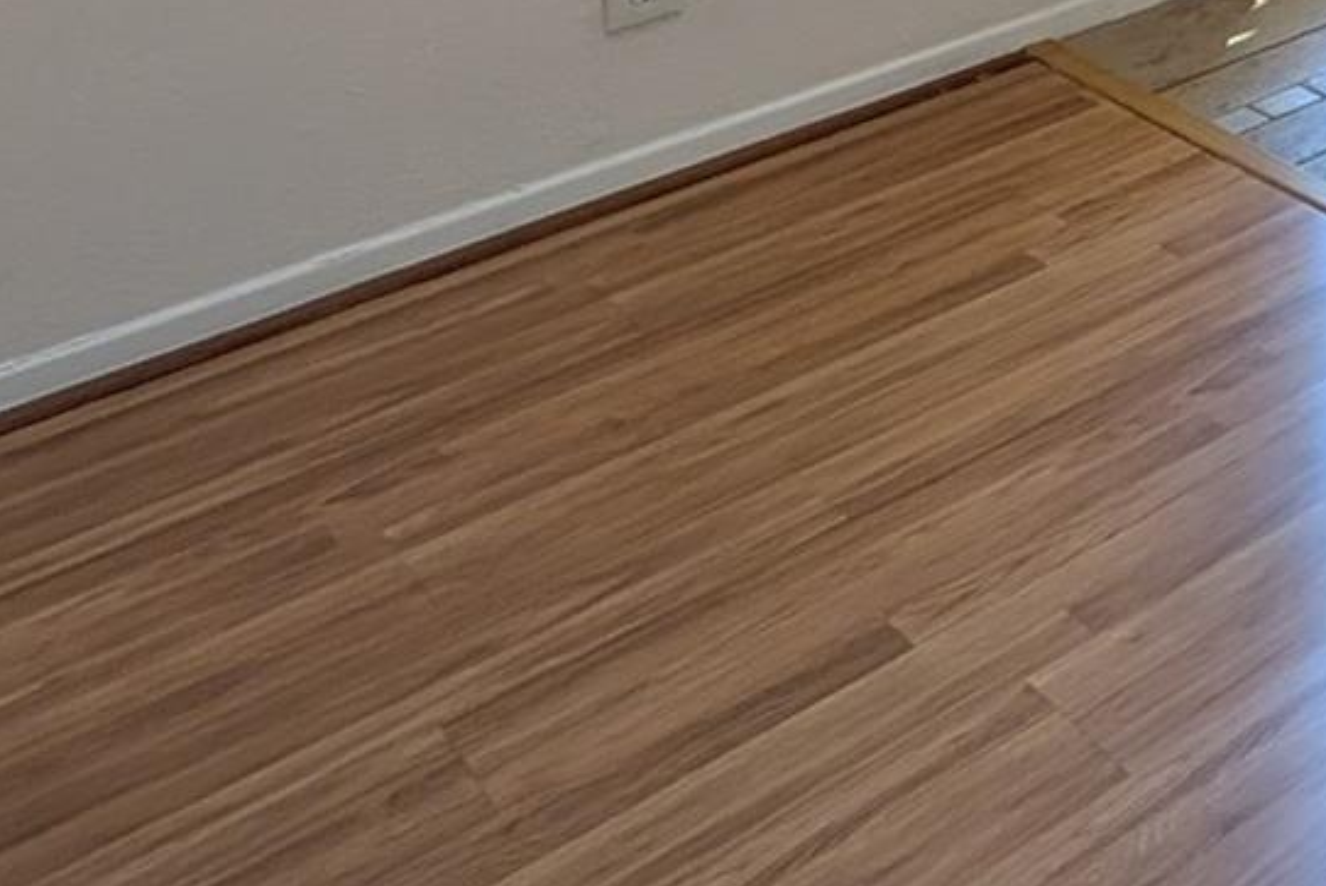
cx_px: 2371
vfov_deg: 18.7
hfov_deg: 22.8
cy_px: -874
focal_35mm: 47
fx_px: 1732
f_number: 1.7
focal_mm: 2.02
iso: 74
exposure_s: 1/120
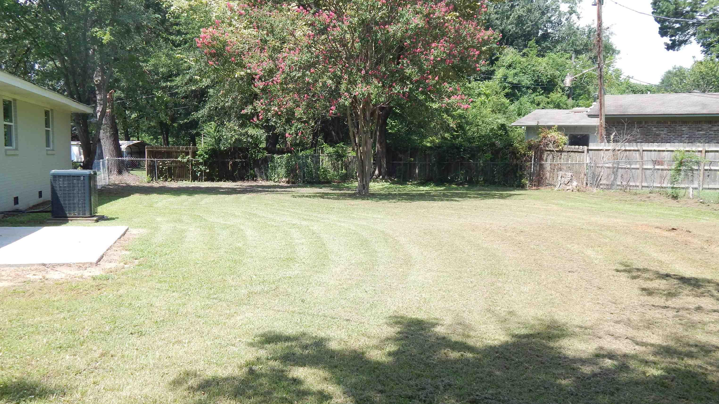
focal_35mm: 34
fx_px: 648
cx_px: 358
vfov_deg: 34.6
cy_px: 234
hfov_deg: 58.0
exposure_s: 1/400
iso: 125
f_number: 3.2
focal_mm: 5.6
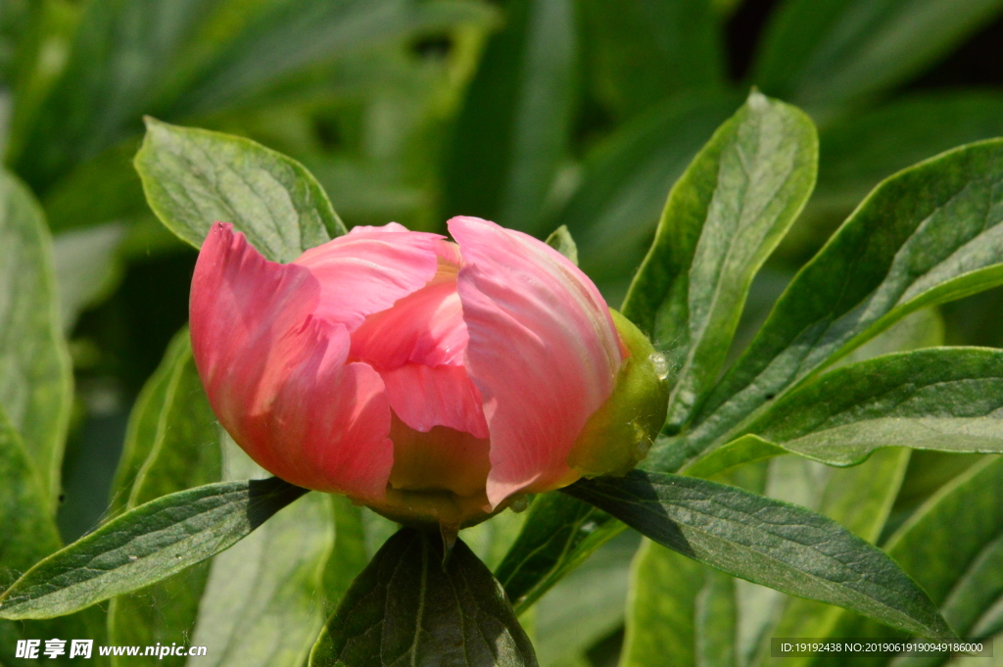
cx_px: 502
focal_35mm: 360
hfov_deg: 5.7
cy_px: 334
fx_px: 10022
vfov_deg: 3.8
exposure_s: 1/250
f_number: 32
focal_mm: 240
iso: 2000
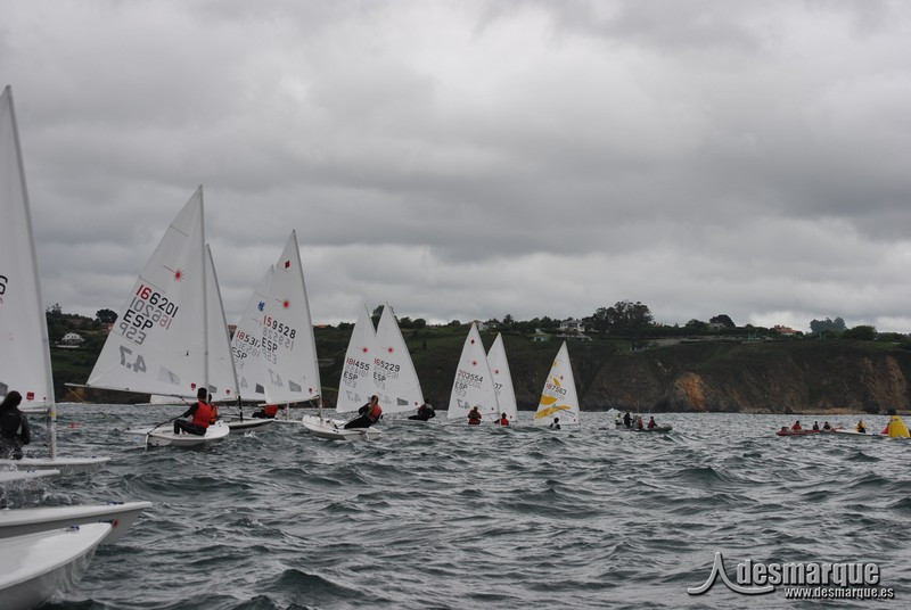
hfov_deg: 24.6
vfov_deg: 16.6
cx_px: 456
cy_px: 305
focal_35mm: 82
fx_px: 2091
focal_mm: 55
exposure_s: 1/200
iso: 100
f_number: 7.1
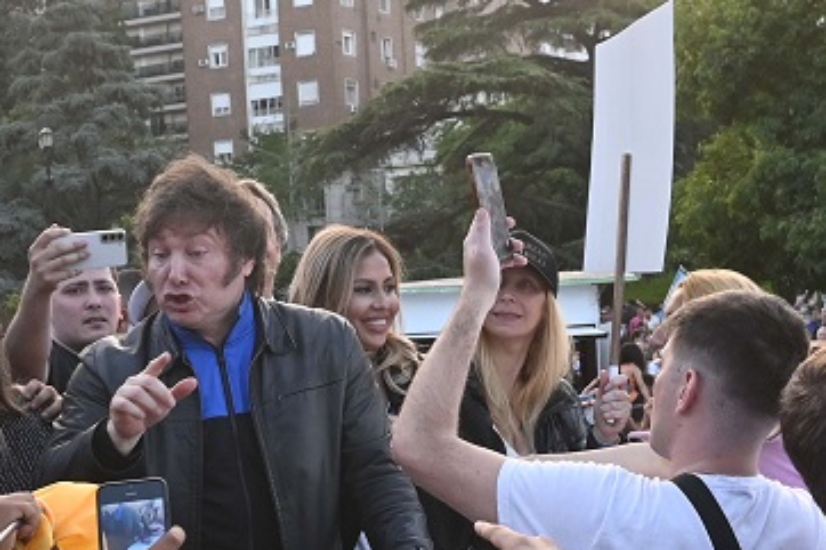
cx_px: 235
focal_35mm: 53
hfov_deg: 36.9
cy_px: 548
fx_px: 1215
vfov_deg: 24.4
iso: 1600
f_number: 5.6
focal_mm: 24
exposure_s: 1/500
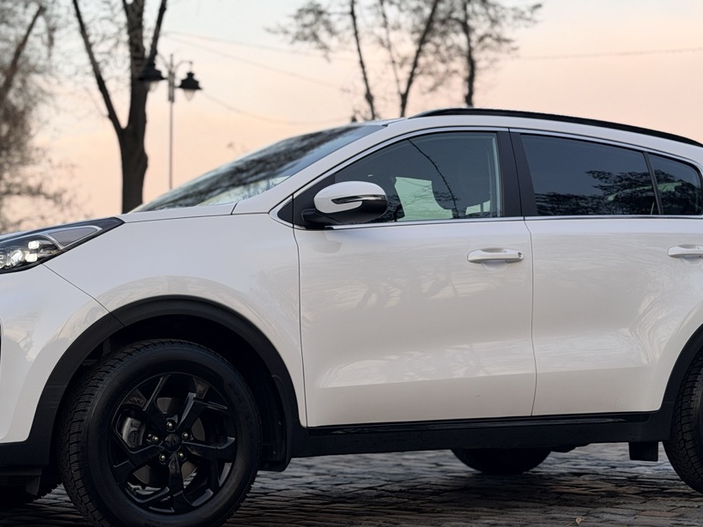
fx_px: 1523
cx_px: 324
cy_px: 247
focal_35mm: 75
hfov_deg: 26.0
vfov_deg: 19.6
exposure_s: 1/382
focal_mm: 6.76
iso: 64
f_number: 1.78
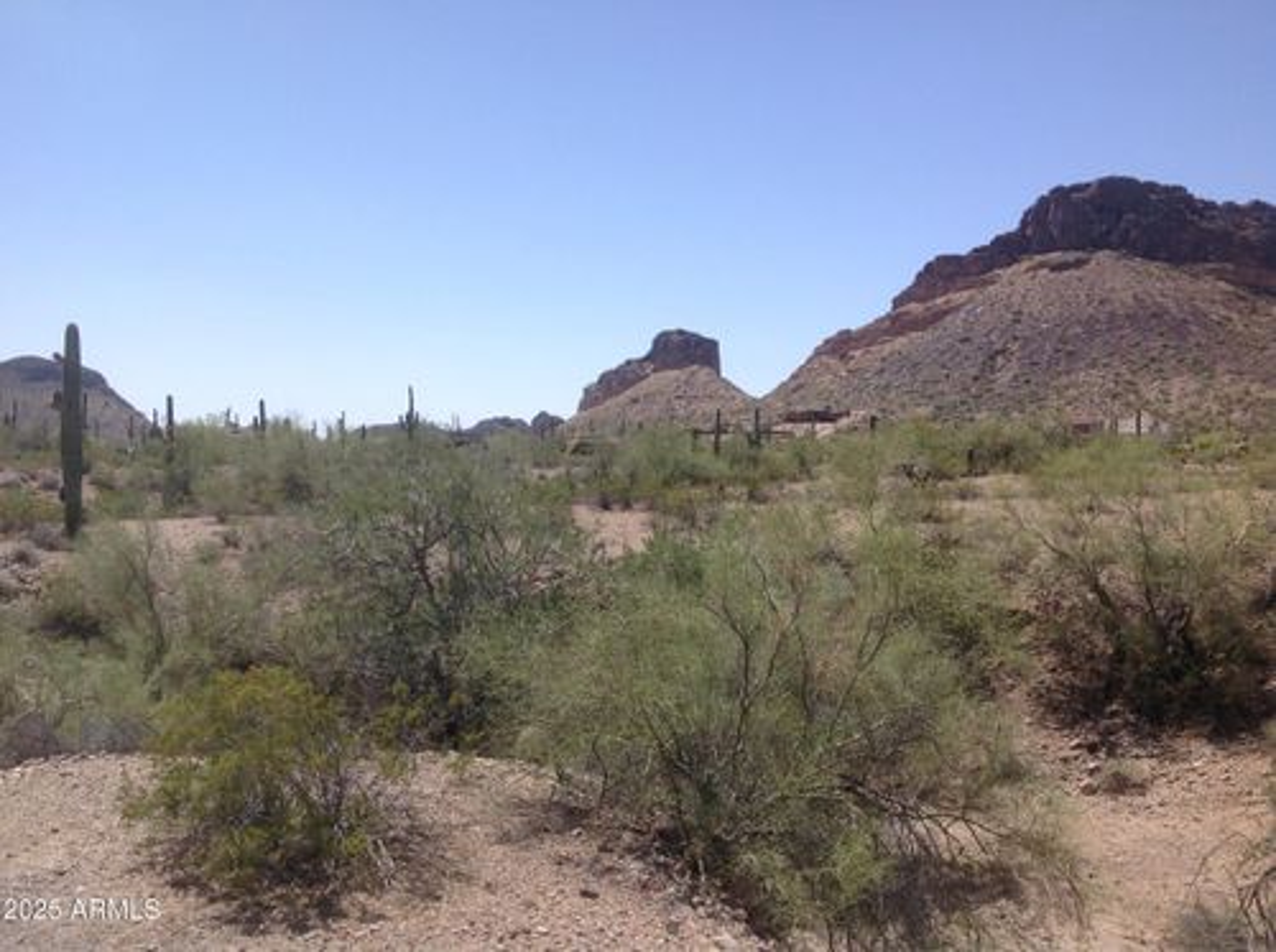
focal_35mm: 35
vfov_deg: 40.6
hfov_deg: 52.7
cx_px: 638
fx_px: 1288
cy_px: 476
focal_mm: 4.28
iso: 50
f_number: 2.4
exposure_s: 1/1890
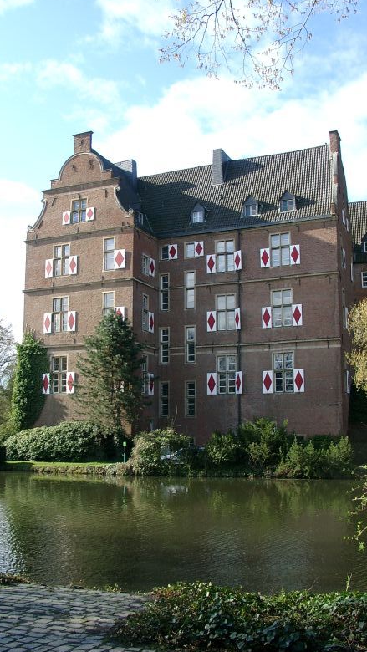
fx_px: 657
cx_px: 164
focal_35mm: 38
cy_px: 322
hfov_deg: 31.2
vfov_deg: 52.8
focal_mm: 7.13
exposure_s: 1/277
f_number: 4
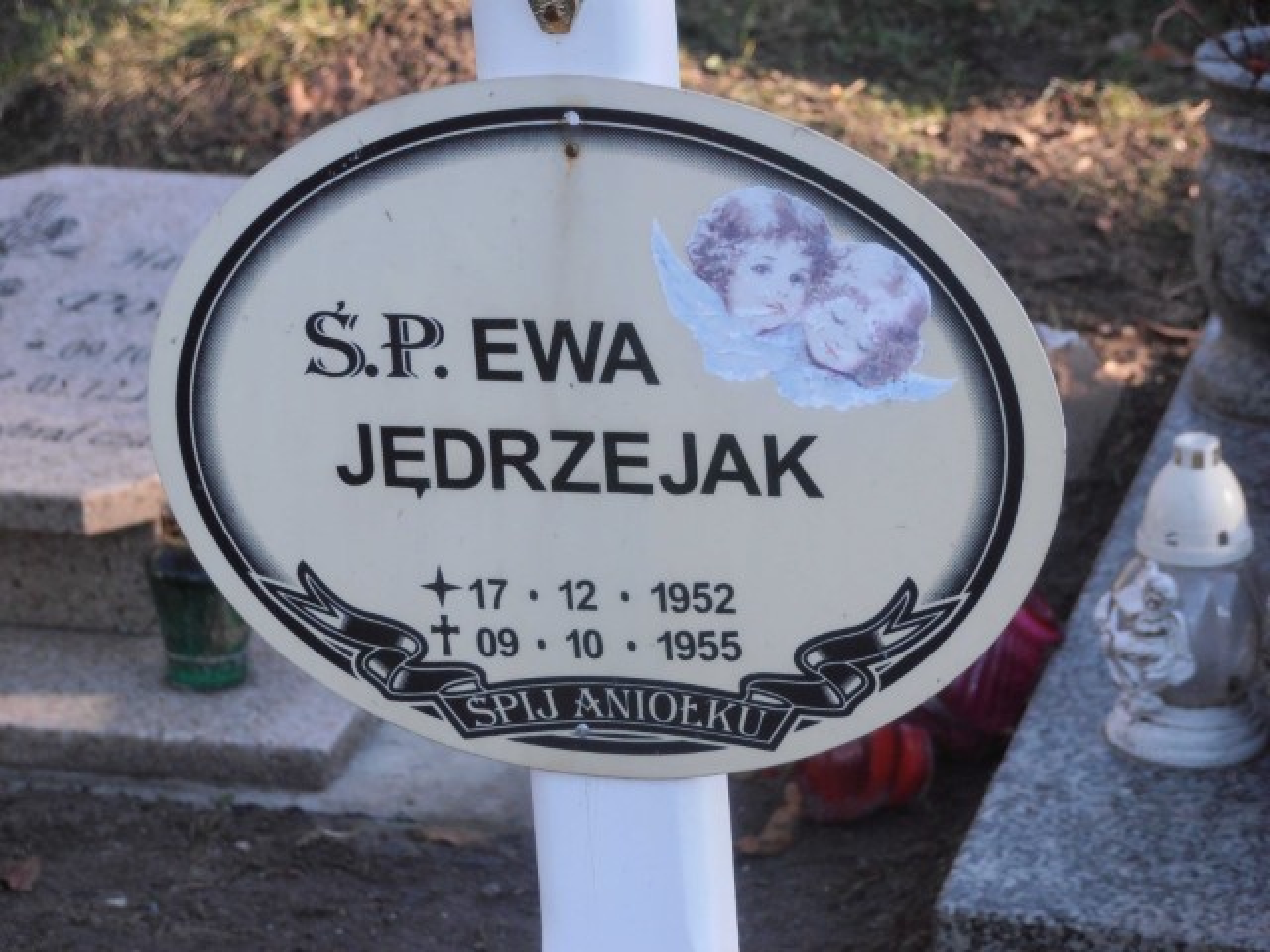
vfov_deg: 8.9
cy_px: 476
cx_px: 635
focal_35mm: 166
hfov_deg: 11.9
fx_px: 6090
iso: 125
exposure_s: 1/100
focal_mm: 29.44
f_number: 5.9
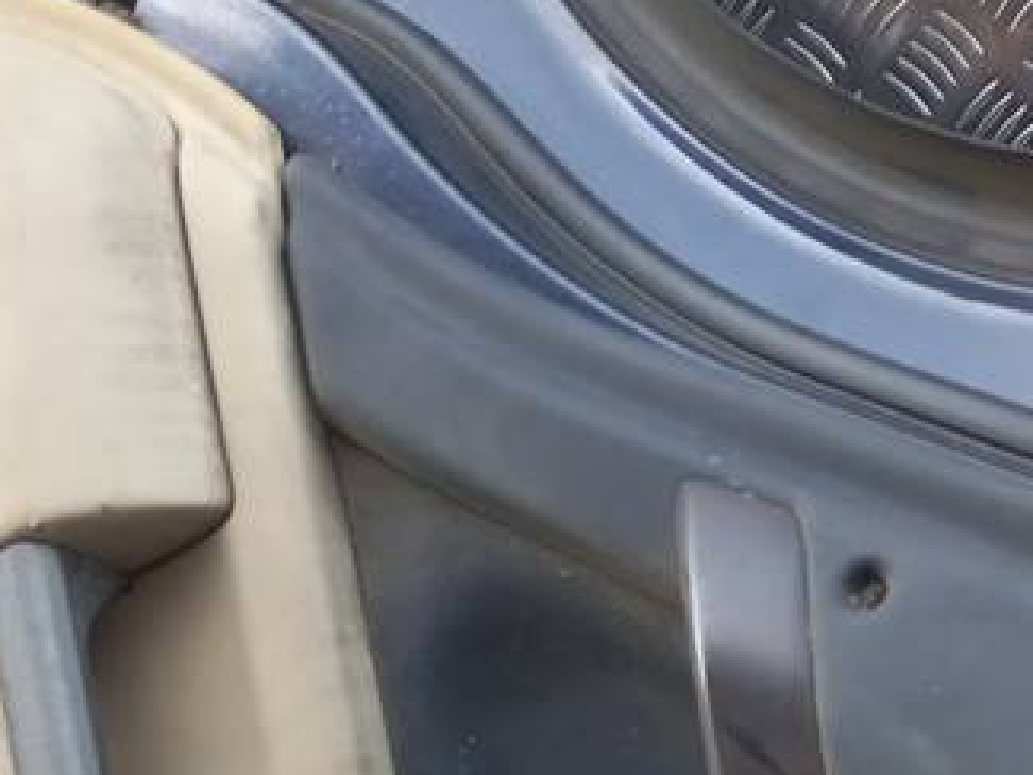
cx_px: 689
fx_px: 2357
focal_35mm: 79
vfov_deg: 16.9
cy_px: 1161
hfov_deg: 24.6
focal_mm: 4.6
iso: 125
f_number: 1.8
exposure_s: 1/50
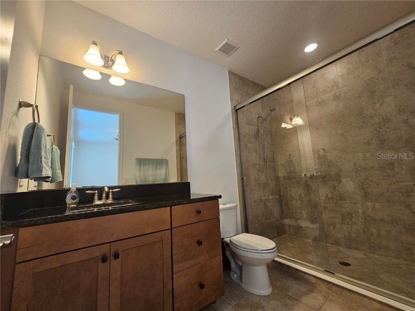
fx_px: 156
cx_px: 208
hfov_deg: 106.2
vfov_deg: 89.9
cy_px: 156
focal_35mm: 13
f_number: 2.2
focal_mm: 2.2
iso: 200
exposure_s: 1/60
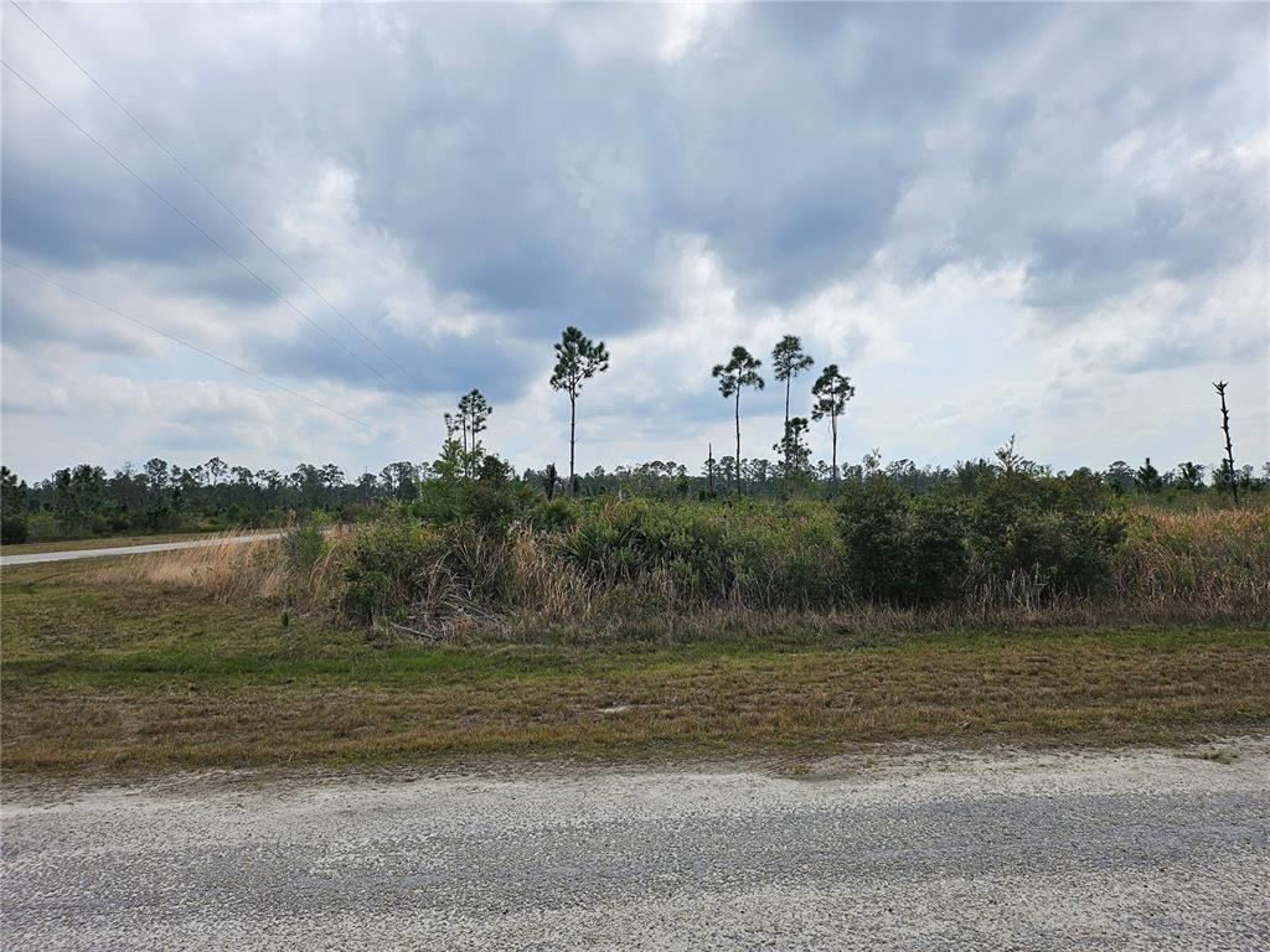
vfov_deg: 56.8
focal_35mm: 24
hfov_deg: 71.6
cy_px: 476
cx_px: 635
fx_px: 881
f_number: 1.8
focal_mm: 5
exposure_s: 1/7454
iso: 50
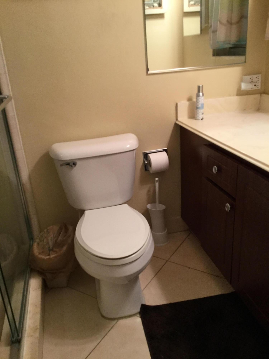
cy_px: 180
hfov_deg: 45.4
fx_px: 321
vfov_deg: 58.4
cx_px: 134
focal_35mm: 31
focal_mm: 3.3
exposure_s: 1/30
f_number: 2.4
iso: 100
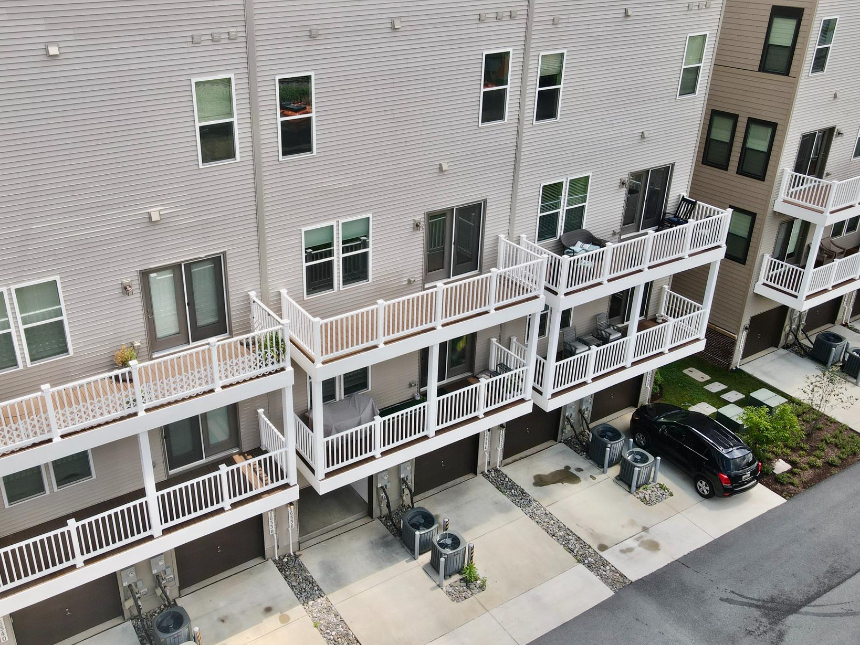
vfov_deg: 46.7
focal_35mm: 30
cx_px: 347
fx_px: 745
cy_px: 285
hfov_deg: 59.5
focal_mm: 4.5
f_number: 2.8
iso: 100
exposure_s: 1/20
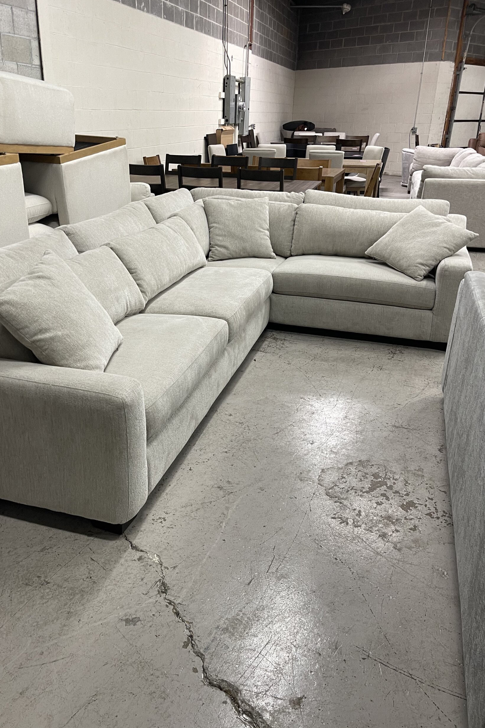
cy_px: 358
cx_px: 208
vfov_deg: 67.4
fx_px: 545
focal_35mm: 27
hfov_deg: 47.8
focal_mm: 5.1
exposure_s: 1/60
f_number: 1.6
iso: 100
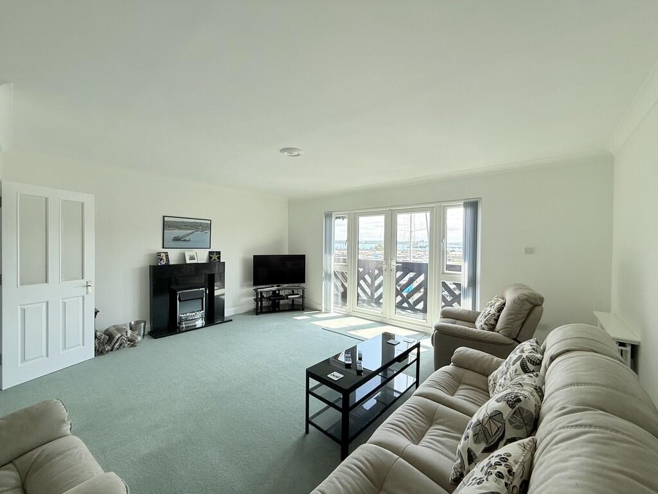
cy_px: 247
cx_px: 329
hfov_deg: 102.1
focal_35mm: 14
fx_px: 266
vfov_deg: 85.7
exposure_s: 1/386
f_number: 2.2
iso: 64
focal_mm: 2.22
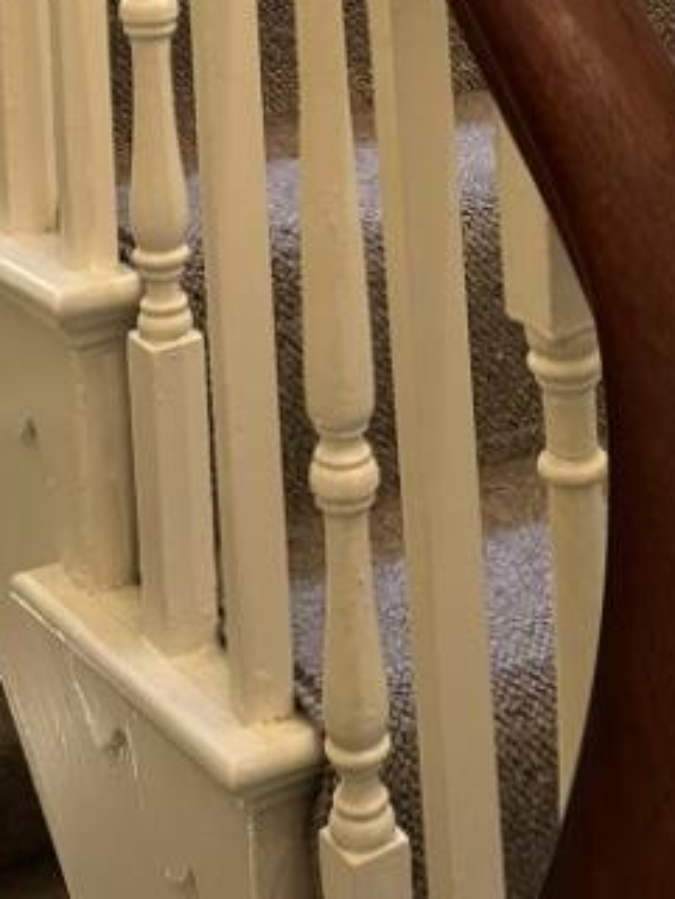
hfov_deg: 17.8
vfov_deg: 21.3
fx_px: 2157
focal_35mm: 83
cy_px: -266
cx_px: 333
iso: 160
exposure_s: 1/50
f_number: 1.6
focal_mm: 5.96
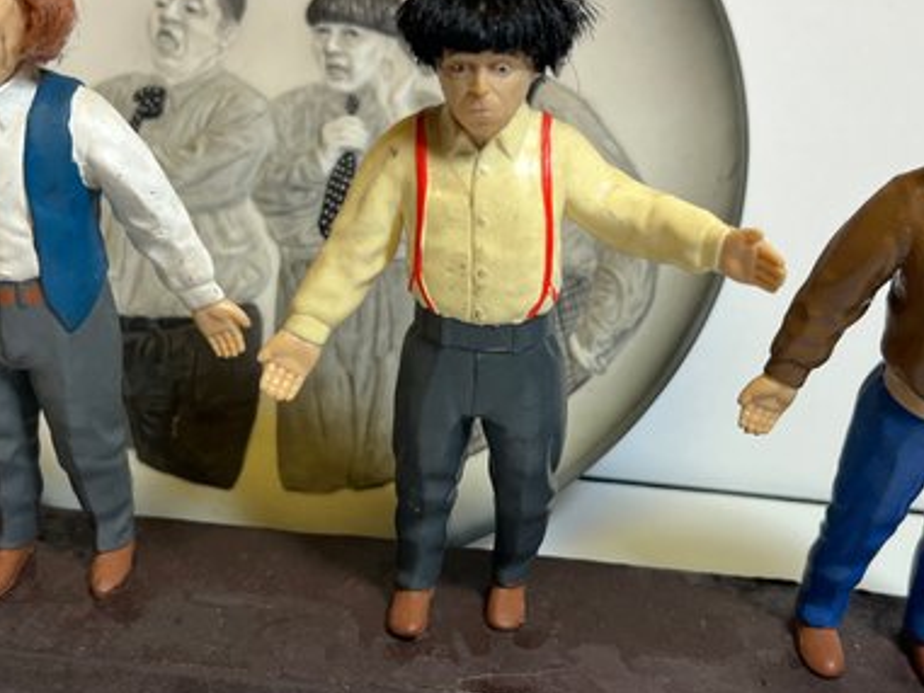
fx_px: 1148
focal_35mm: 43
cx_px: 489
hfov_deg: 43.8
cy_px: 348
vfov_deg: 33.6
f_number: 1.5
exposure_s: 1/120
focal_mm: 5.7
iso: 64
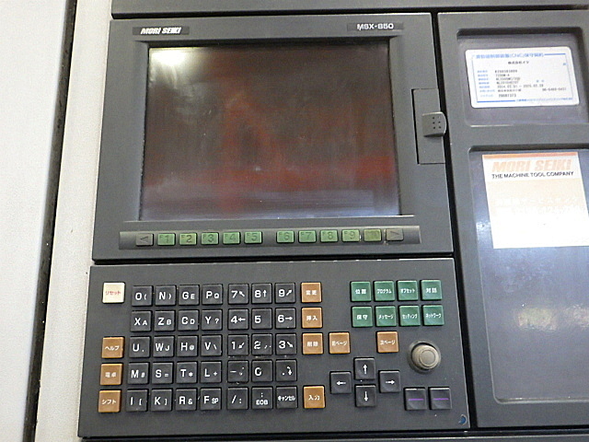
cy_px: 221
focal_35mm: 28
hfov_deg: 63.4
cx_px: 294
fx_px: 476
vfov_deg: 49.7
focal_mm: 5
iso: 1600
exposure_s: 1/45
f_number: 3.5
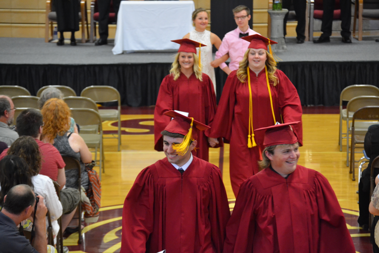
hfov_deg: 14.4
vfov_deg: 9.6
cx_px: 190
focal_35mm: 142
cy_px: 126
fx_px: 1500
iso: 2200
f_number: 4.5
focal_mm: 95
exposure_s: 1/125
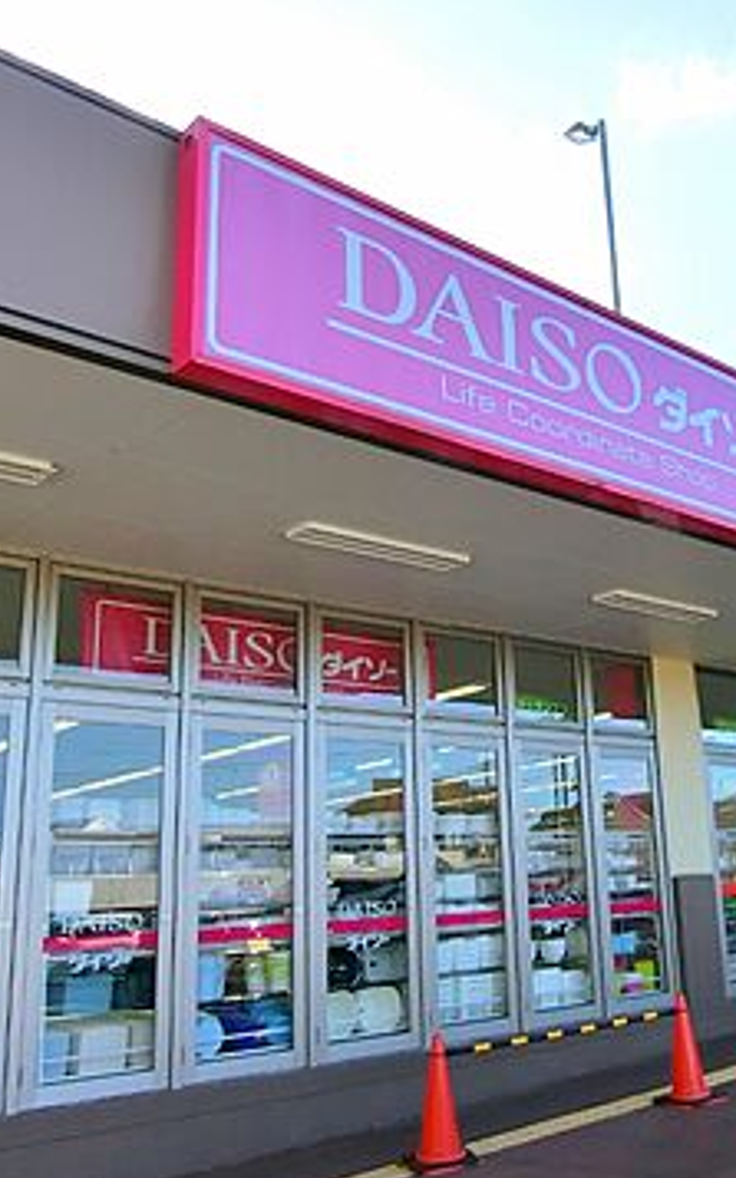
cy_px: 596
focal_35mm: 35
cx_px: 548
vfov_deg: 55.3
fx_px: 1124
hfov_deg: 35.5
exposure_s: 1/800
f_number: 2.7
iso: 80
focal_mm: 4.06
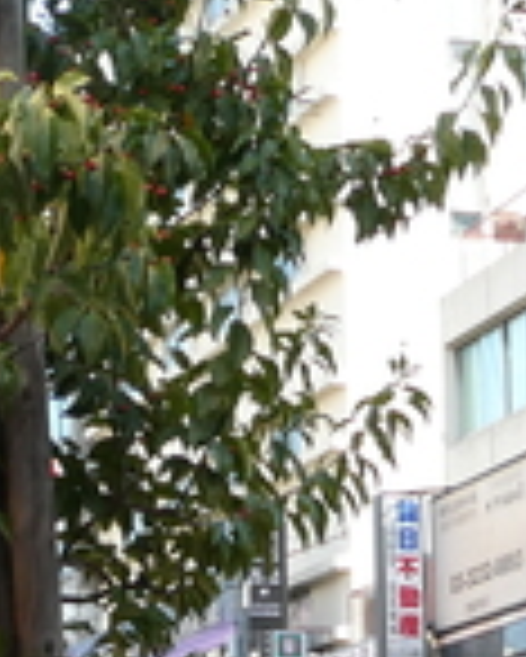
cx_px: 130
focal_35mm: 128
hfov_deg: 12.0
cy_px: 896
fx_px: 2488
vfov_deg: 14.3
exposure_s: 1/160
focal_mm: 4.3
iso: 80
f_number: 3.3
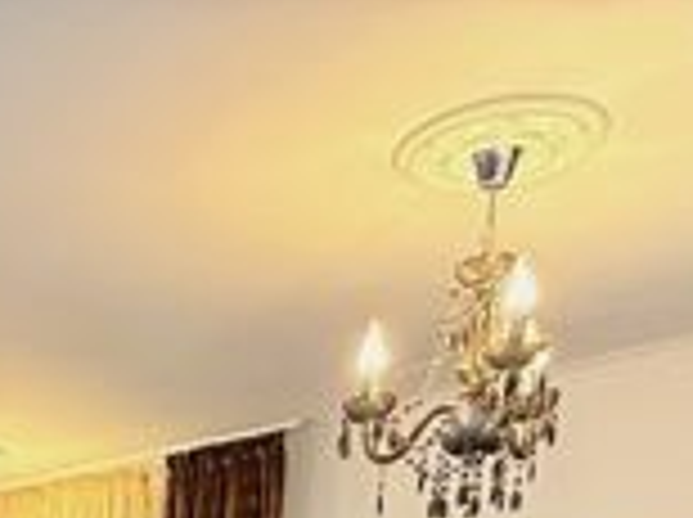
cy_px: 1180
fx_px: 1279
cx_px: -38
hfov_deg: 28.0
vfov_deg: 15.3
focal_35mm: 64
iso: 400
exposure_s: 1/50
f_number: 2.2
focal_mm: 2.22
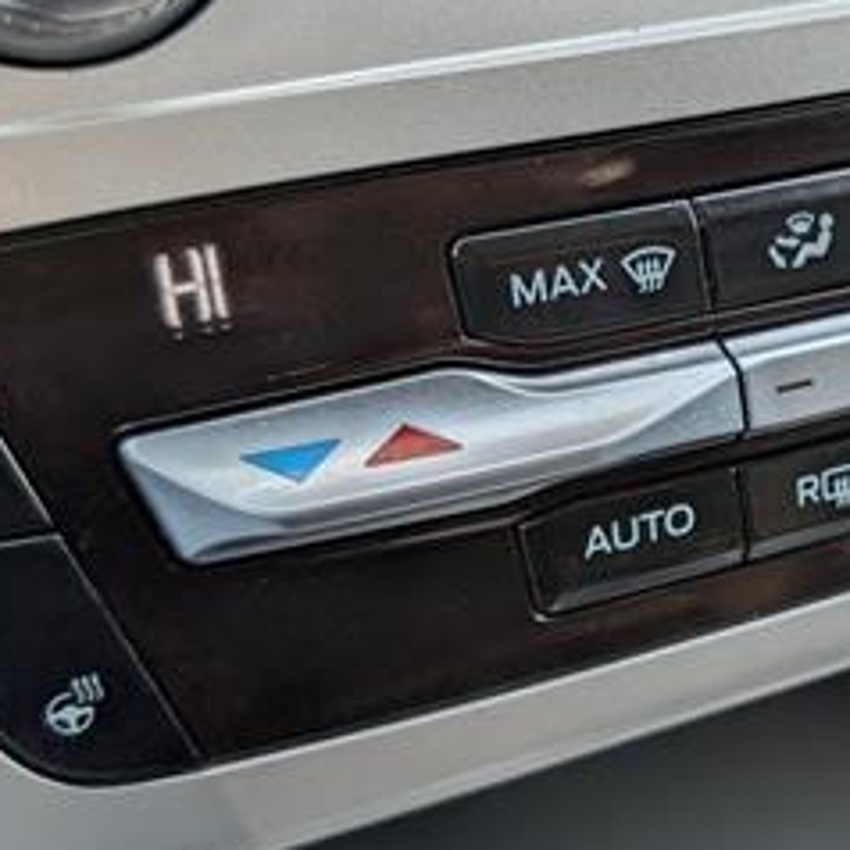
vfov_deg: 30.0
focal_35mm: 57
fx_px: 1584
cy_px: 382
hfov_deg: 28.9
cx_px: 754
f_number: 1.68
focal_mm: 6.9
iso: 95
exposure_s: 1/182
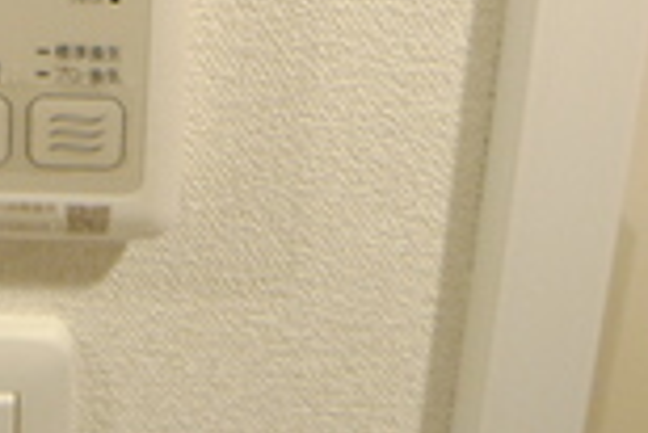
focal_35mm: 81
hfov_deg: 23.4
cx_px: -76
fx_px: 1461
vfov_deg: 14.0
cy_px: -458
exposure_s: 1/30
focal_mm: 13
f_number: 5
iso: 1100
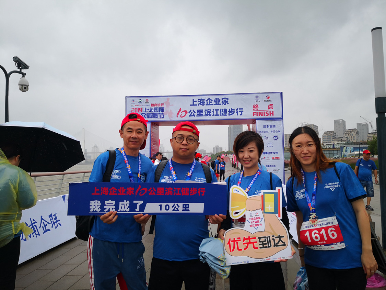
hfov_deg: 65.3
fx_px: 301
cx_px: 193
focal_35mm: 27
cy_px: 145
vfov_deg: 51.4
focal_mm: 3.95
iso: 50
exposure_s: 1/990
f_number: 1.6
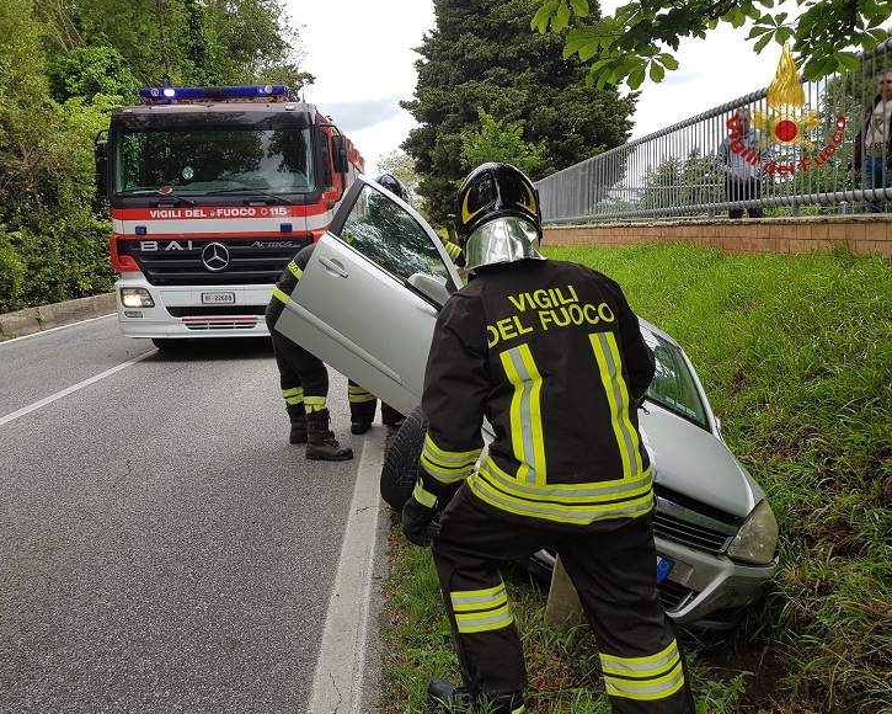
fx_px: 739
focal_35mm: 28
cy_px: 353
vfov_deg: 51.5
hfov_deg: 62.2
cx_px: 421
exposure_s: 1/608
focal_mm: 4.2
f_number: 1.7
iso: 40
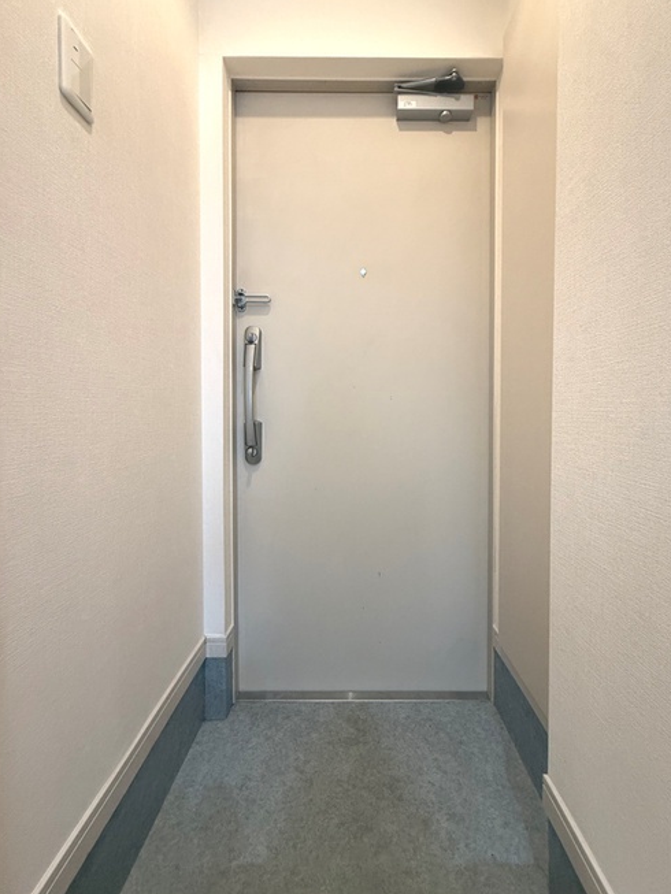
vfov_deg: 98.1
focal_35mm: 15
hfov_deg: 81.7
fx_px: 388
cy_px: 422
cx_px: 355
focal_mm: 2.22
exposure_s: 1/100
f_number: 2.2
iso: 320
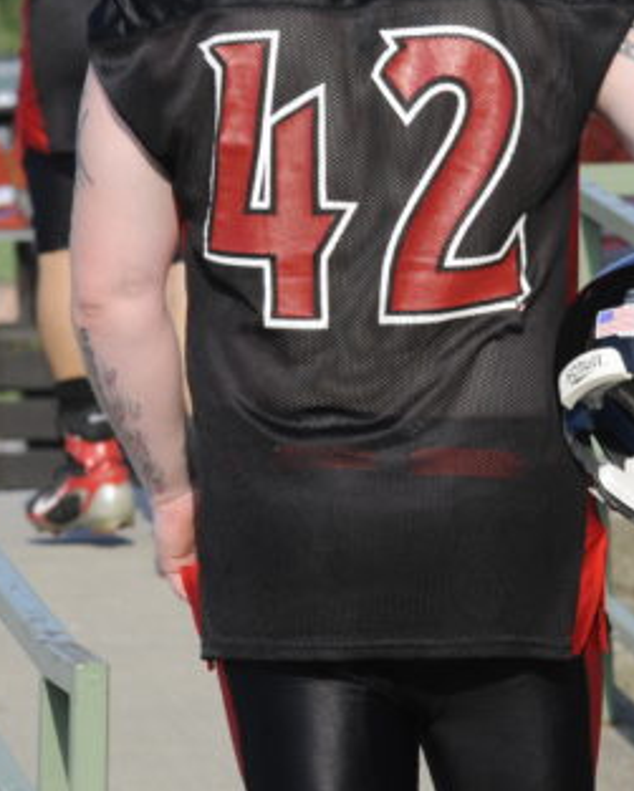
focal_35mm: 391
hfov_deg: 4.0
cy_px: 315
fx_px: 9158
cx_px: 552
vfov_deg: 4.9
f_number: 14
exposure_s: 1/250
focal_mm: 200
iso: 400
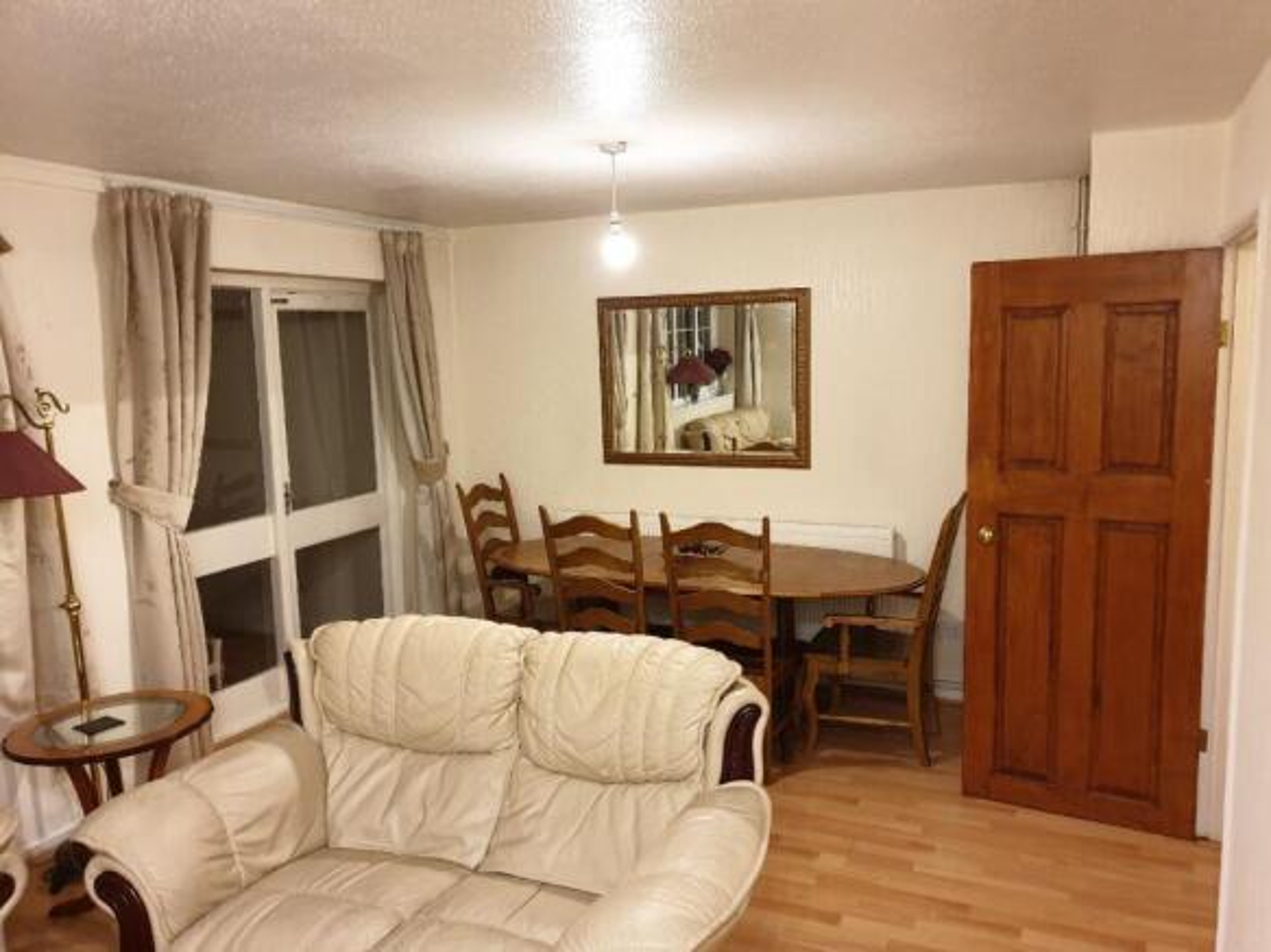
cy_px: 476
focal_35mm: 26
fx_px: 954
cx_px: 636
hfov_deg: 67.3
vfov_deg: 53.0
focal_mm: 4.3
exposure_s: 1/20
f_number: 1.5
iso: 320
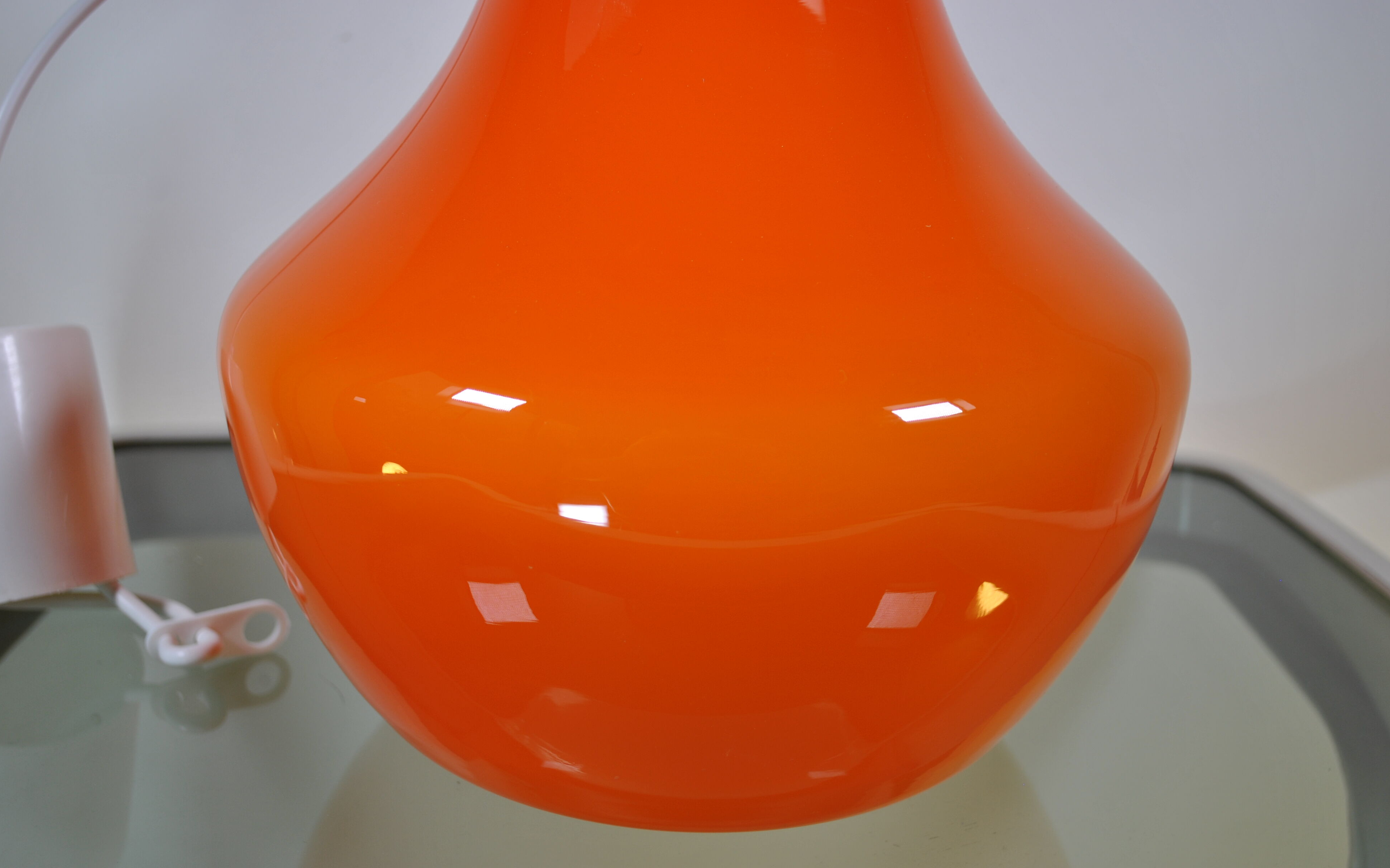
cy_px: 443
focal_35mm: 46
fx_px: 1743
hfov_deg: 43.5
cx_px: 695
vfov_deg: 28.0
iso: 100
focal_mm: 30
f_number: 4.5
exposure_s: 1/80
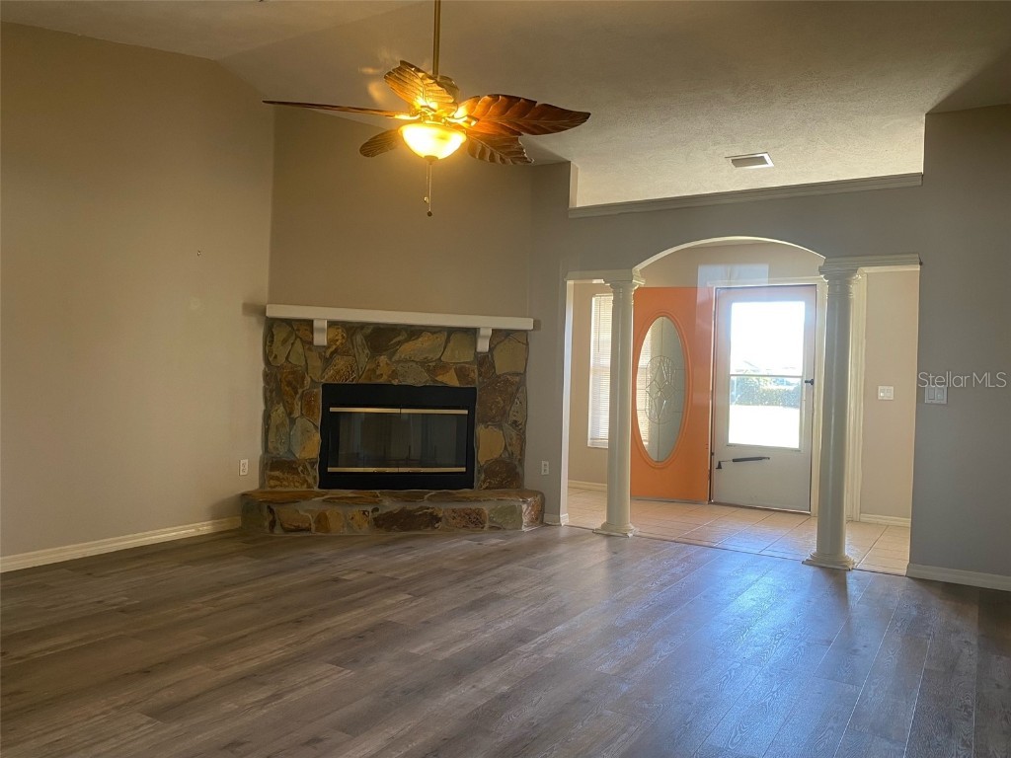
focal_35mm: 26
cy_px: 379
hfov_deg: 67.3
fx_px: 759
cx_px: 506
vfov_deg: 53.1
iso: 80
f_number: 1.8
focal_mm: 4.25
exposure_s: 1/60
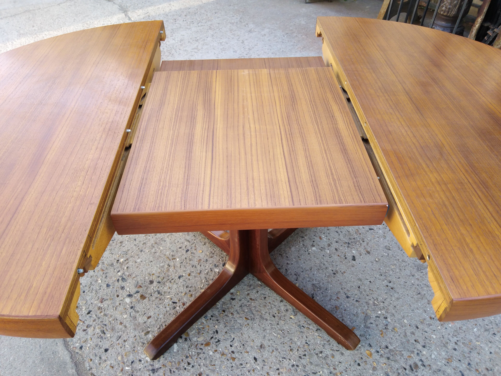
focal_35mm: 26
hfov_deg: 67.3
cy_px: 188
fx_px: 376
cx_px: 250
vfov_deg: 53.1
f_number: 2.2
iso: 167
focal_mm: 3.46
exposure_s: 1/100
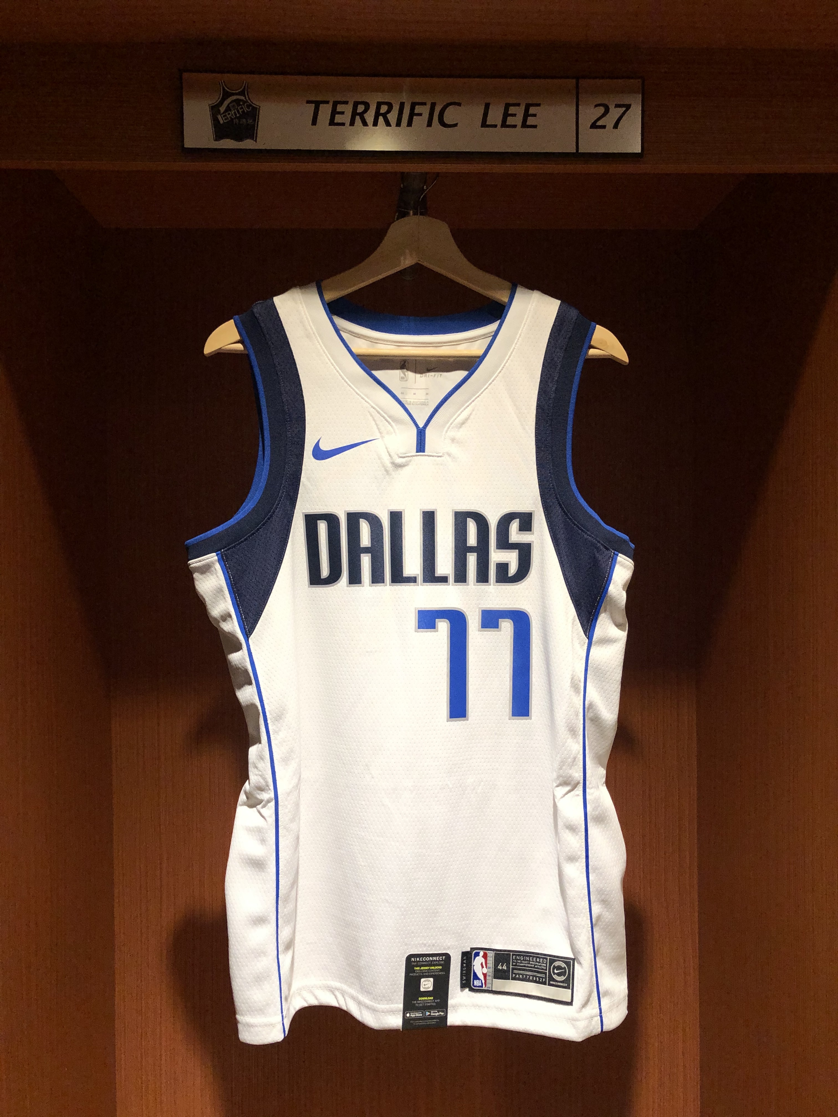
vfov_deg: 63.4
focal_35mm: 28
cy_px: 558
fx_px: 904
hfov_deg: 49.7
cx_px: 419
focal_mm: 3.99
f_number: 1.8
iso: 40
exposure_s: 1/30
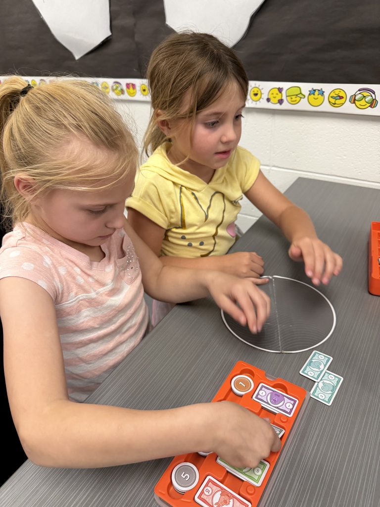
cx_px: 190
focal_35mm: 24
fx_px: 351
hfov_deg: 56.8
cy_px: 254
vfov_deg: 71.6
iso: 200
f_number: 1.78
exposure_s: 1/60
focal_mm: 6.76
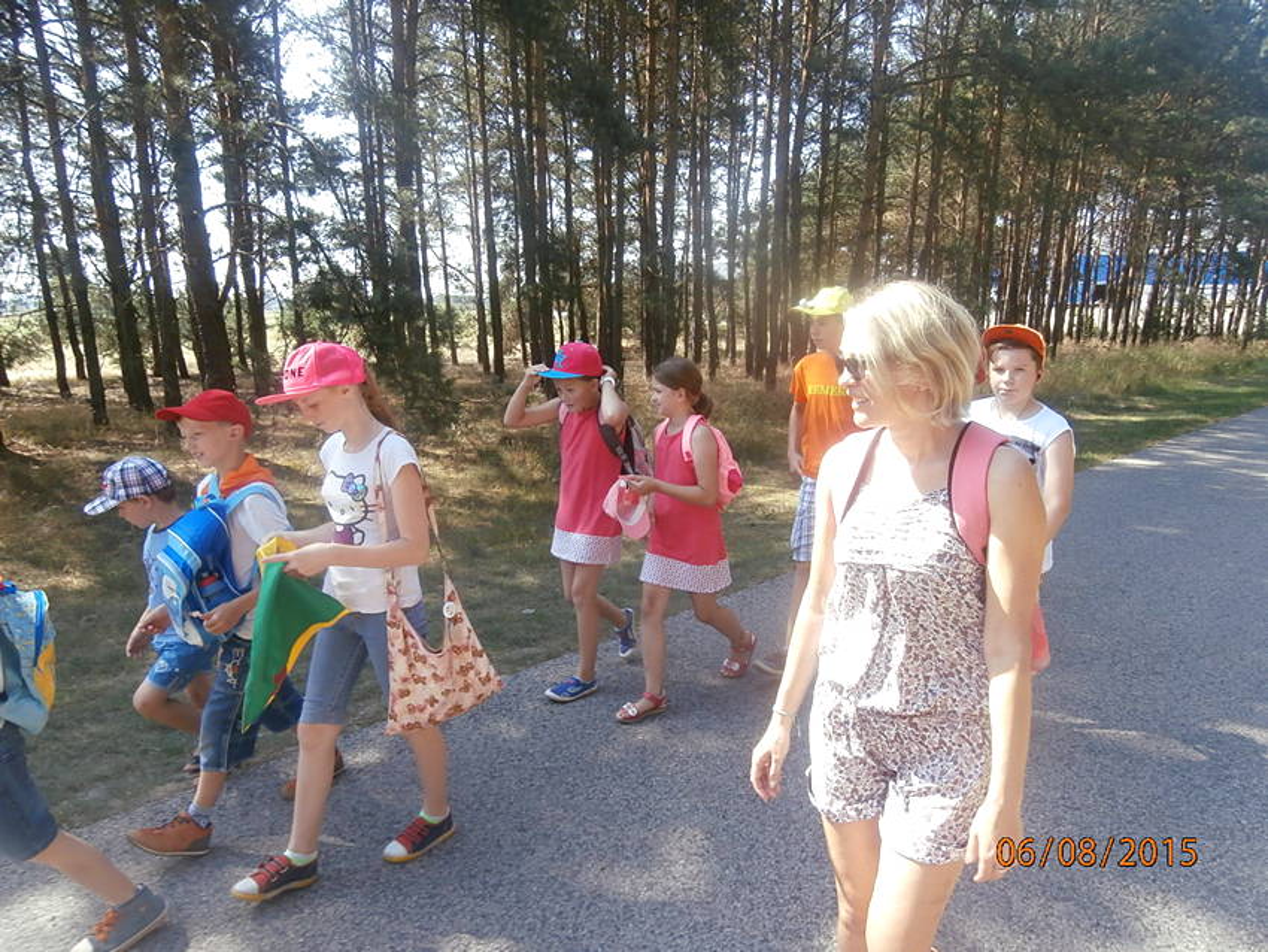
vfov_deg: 56.8
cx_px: 634
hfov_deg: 71.6
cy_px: 476
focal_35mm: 24
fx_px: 879
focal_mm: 4.2
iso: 100
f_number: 3
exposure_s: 1/200
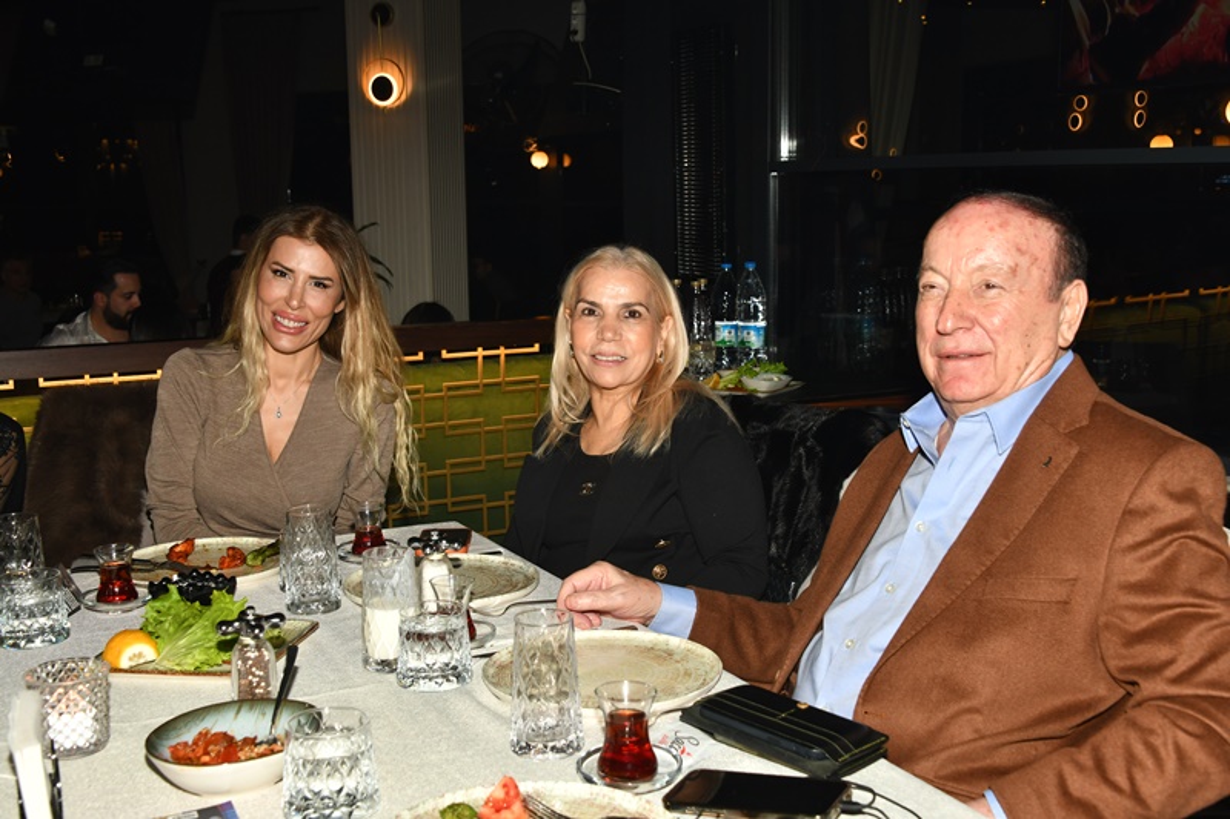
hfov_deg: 46.4
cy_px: 410
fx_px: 1435
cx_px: 615
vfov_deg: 31.9
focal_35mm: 42
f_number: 8
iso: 640
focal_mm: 42
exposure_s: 1/200
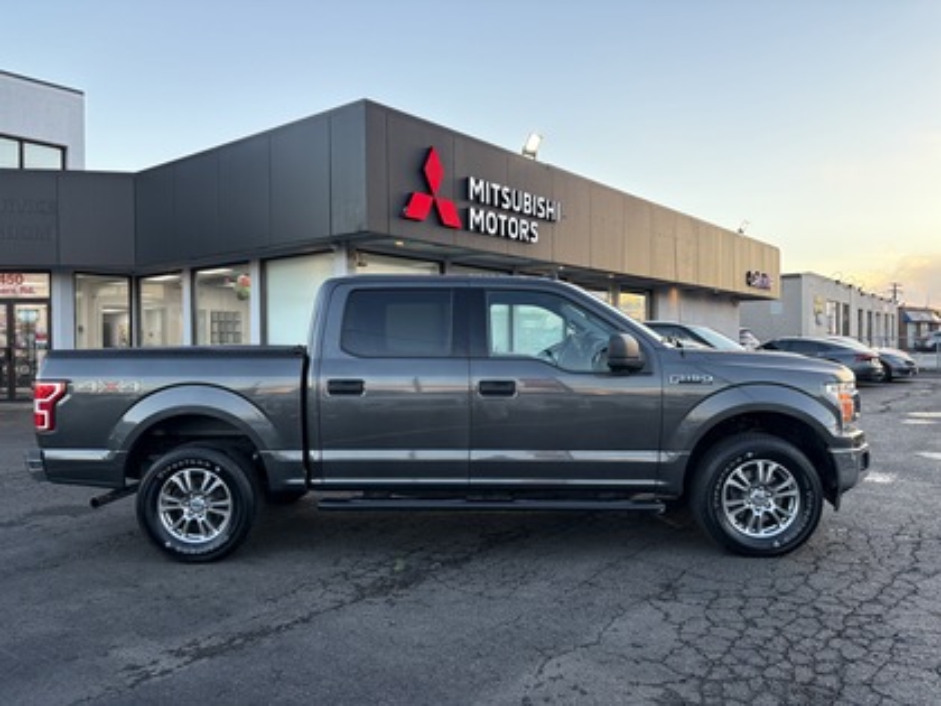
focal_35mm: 26
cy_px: 353
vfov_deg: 53.1
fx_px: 707
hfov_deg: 67.3
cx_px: 470
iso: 80
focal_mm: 5.96
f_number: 1.6
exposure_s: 1/233
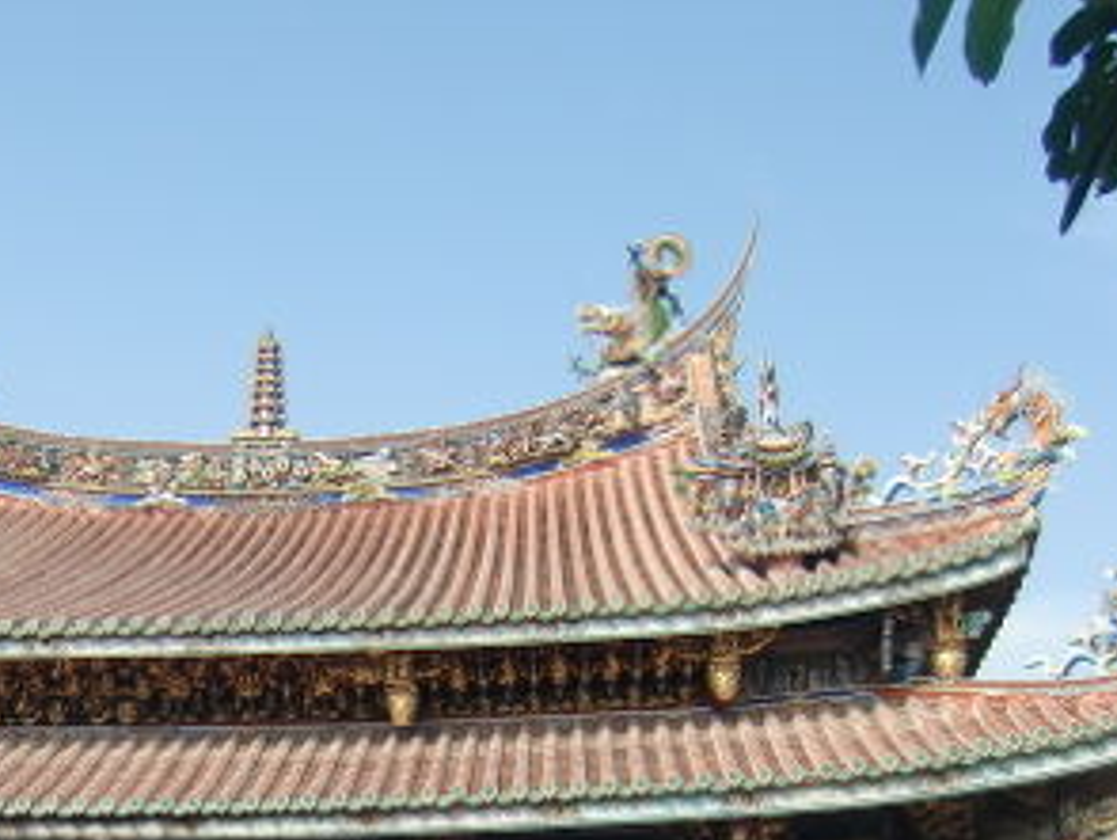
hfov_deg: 35.3
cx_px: 277
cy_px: 830
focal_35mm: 53
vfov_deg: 26.2
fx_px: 1712
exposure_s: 1/500
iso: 64
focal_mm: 4.3
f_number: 3.2
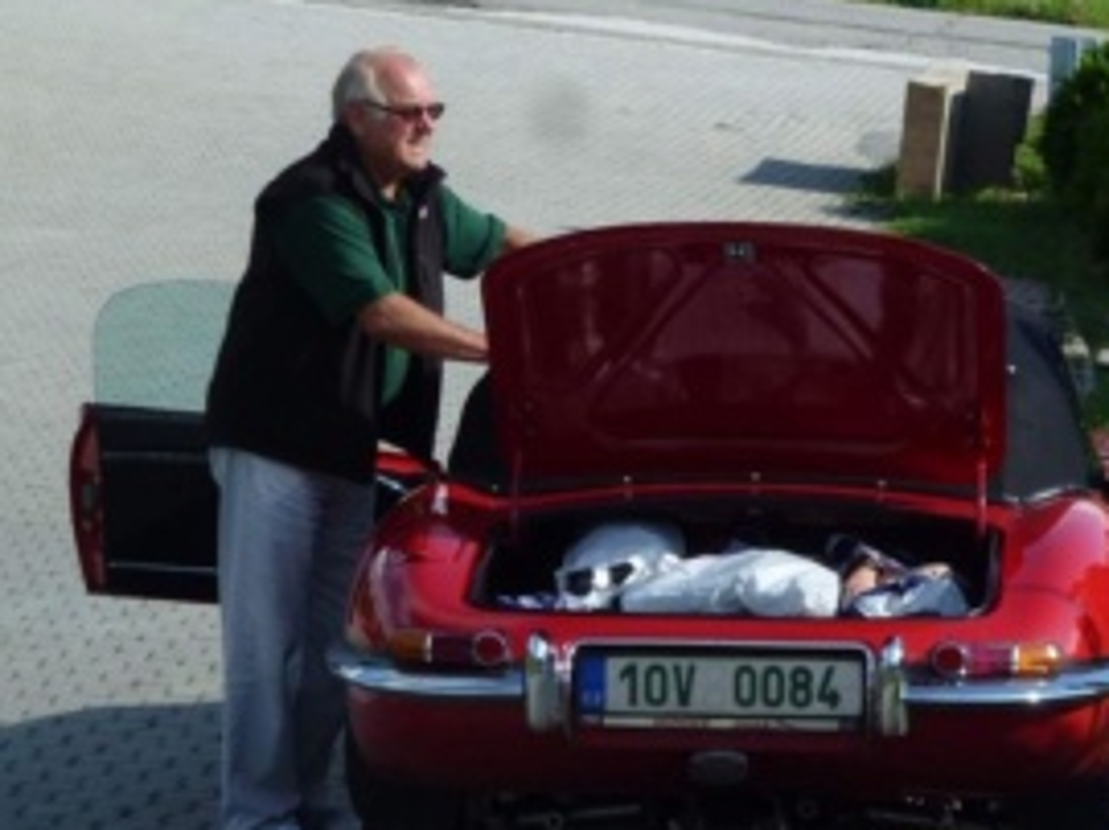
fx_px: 5281
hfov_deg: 11.9
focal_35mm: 165
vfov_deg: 9.0
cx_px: 879
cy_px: 532
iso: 100
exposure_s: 1/400
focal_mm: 16
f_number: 4.9
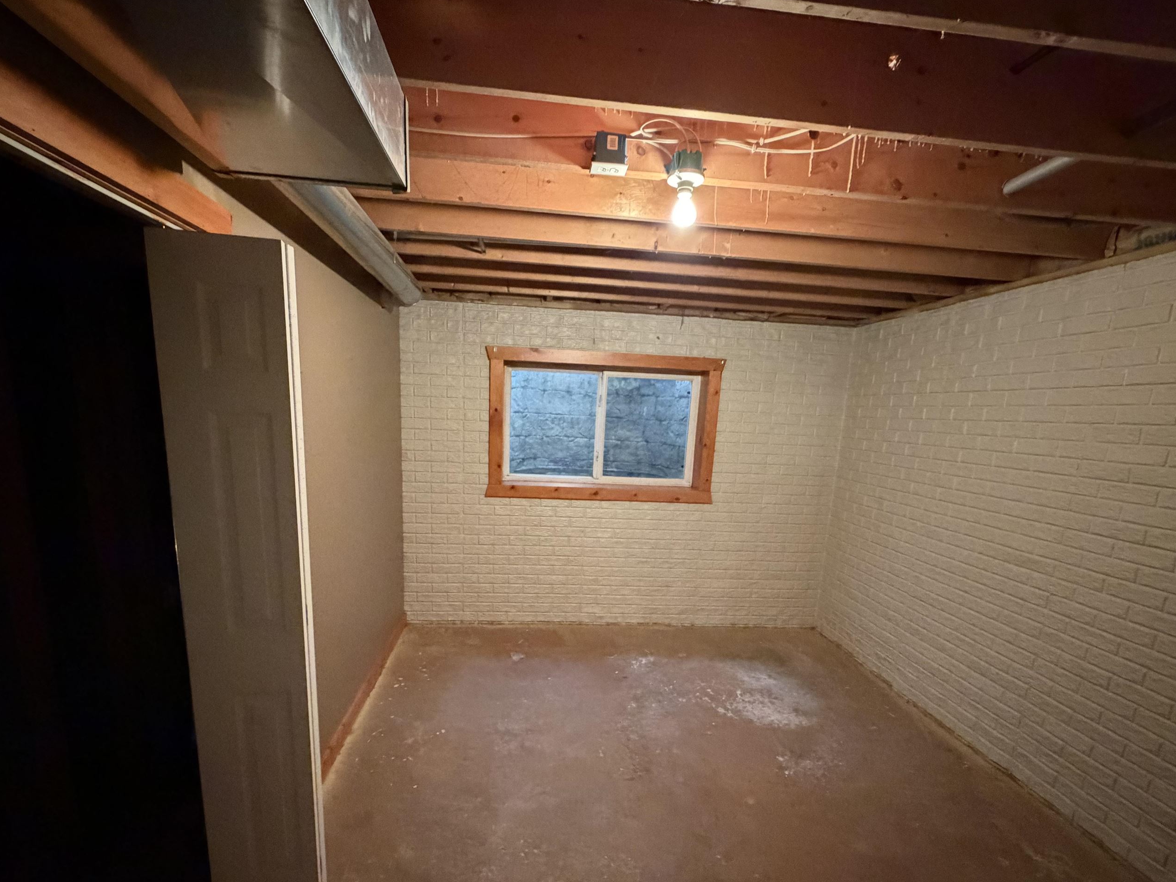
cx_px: 579
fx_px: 577
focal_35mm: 17
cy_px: 532
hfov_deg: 91.0
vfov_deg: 73.9
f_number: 2.2
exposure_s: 1/40
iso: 1600
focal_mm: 2.22
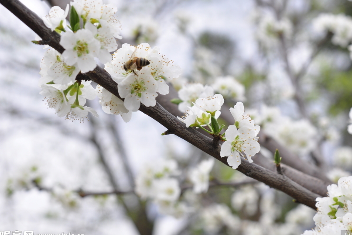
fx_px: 929
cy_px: 95
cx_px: 215
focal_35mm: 95
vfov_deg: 14.4
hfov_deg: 21.4
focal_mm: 50
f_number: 7.1
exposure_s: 1/320
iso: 200
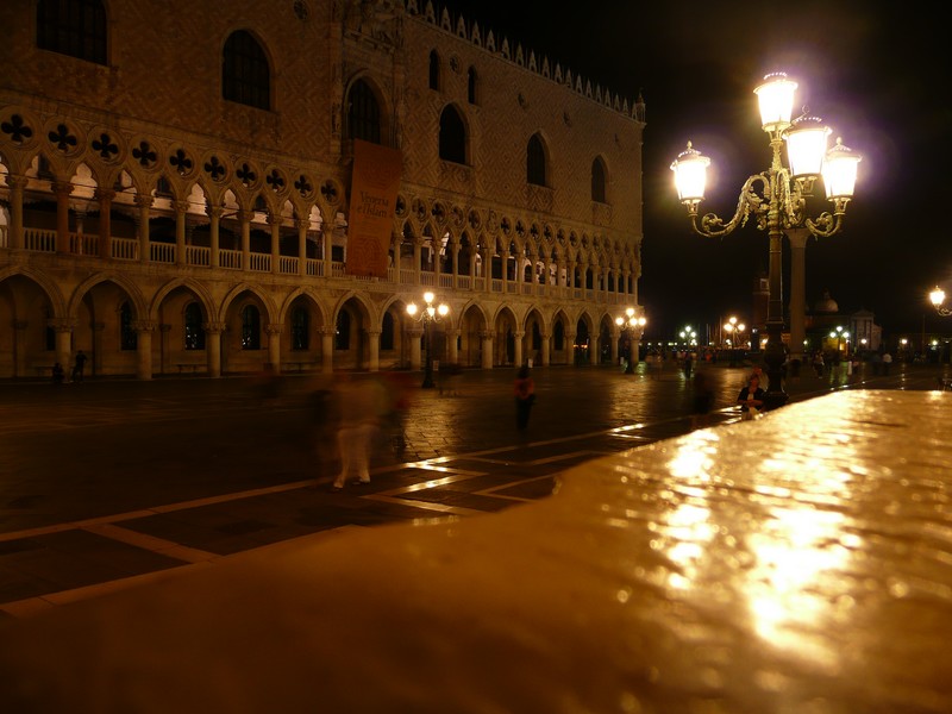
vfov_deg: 49.7
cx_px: 476
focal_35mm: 28
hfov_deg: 63.4
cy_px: 357
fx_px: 770
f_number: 3.3
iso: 100
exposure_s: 1
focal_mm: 4.6
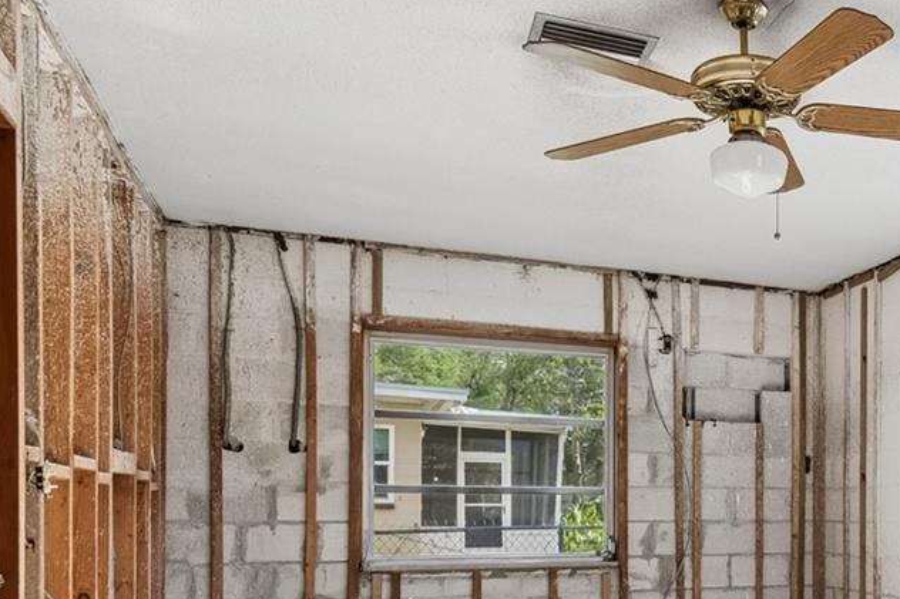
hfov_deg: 44.5
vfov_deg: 33.8
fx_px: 950
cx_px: 863
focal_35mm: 38
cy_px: 498
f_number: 7.1
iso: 100
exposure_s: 1/60
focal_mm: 10
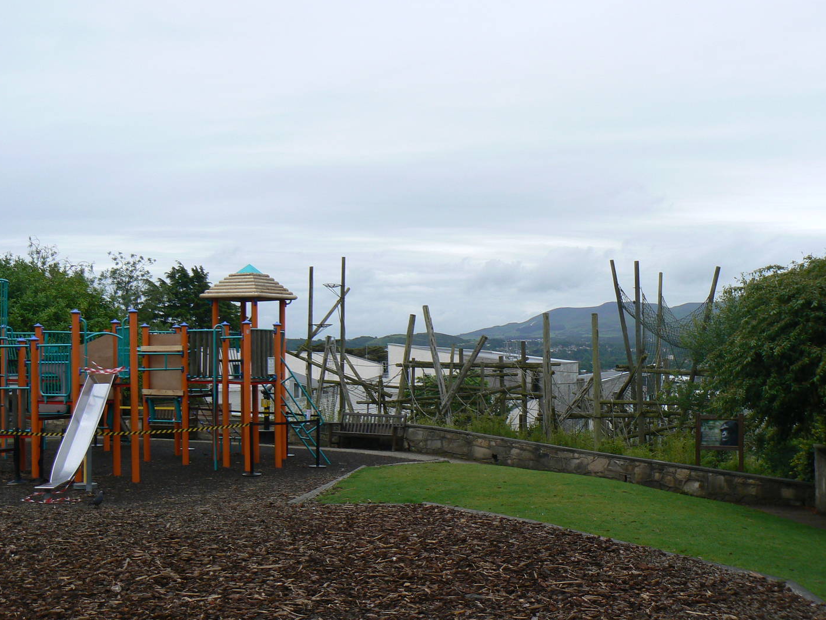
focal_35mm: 41
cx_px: 454
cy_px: 347
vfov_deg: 35.1
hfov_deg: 45.7
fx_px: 978
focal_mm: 6
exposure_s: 1/200
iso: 80
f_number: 5.6
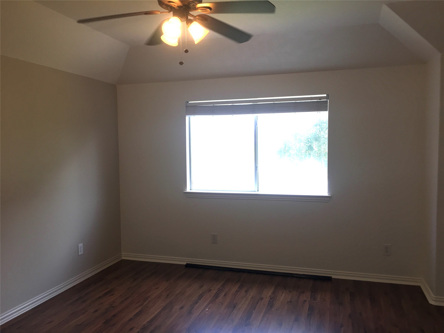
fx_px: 372
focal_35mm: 29
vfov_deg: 48.2
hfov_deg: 61.7
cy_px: 166
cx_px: 222
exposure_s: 1/120
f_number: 2.2
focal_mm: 4.15
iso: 40
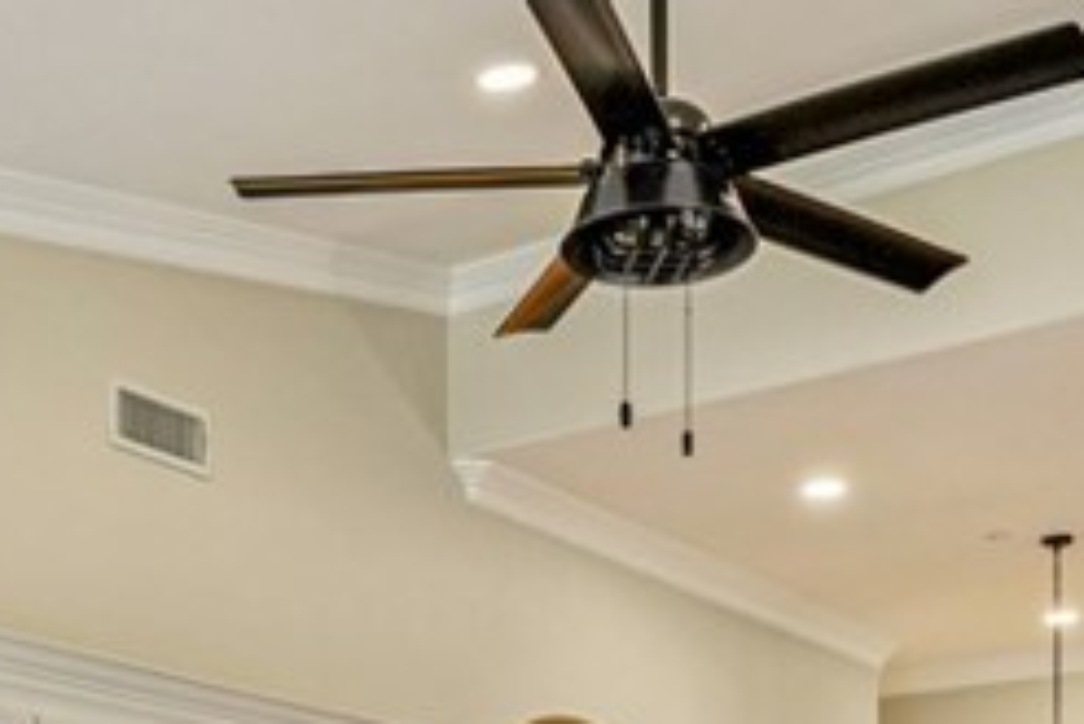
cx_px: 434
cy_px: 1077
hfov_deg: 34.4
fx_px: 1747
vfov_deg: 20.2
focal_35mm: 58
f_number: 8
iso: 400
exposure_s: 1/40
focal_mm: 14
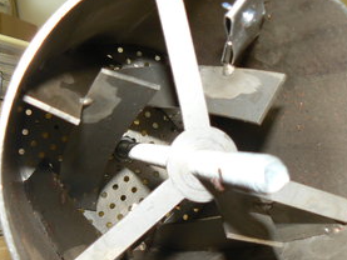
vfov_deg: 27.9
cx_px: 154
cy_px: 170
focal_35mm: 52
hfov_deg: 36.8
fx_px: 521
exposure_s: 1/30
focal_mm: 6
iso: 100
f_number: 2.8
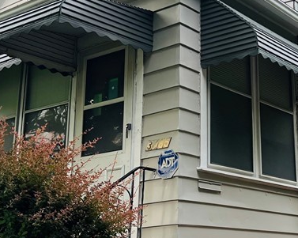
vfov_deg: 22.1
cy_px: 96
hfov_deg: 26.9
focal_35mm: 69
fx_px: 608
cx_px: 244
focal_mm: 5.7
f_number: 1.5
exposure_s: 1/121
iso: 100
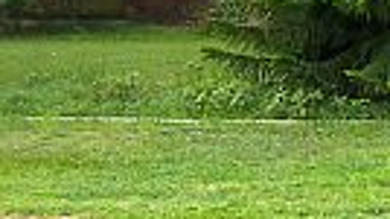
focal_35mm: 176
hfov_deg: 11.5
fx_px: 1818
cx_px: 675
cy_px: -6
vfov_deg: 6.8
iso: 50
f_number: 2.8
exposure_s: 1/250
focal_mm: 5.7
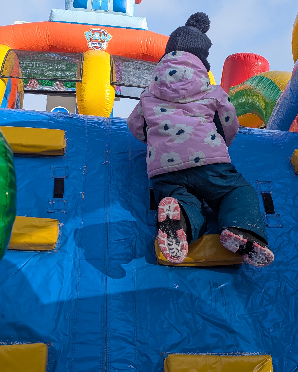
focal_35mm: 46
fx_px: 507
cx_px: 139
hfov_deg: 32.7
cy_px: 178
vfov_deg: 40.3
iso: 37
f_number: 1.85
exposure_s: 1/1217
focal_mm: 6.81
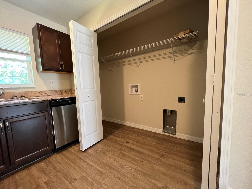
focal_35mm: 13
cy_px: 94
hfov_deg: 106.2
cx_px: 126
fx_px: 95
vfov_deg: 89.9
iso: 250
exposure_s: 1/60
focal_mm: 1.57
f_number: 1.8
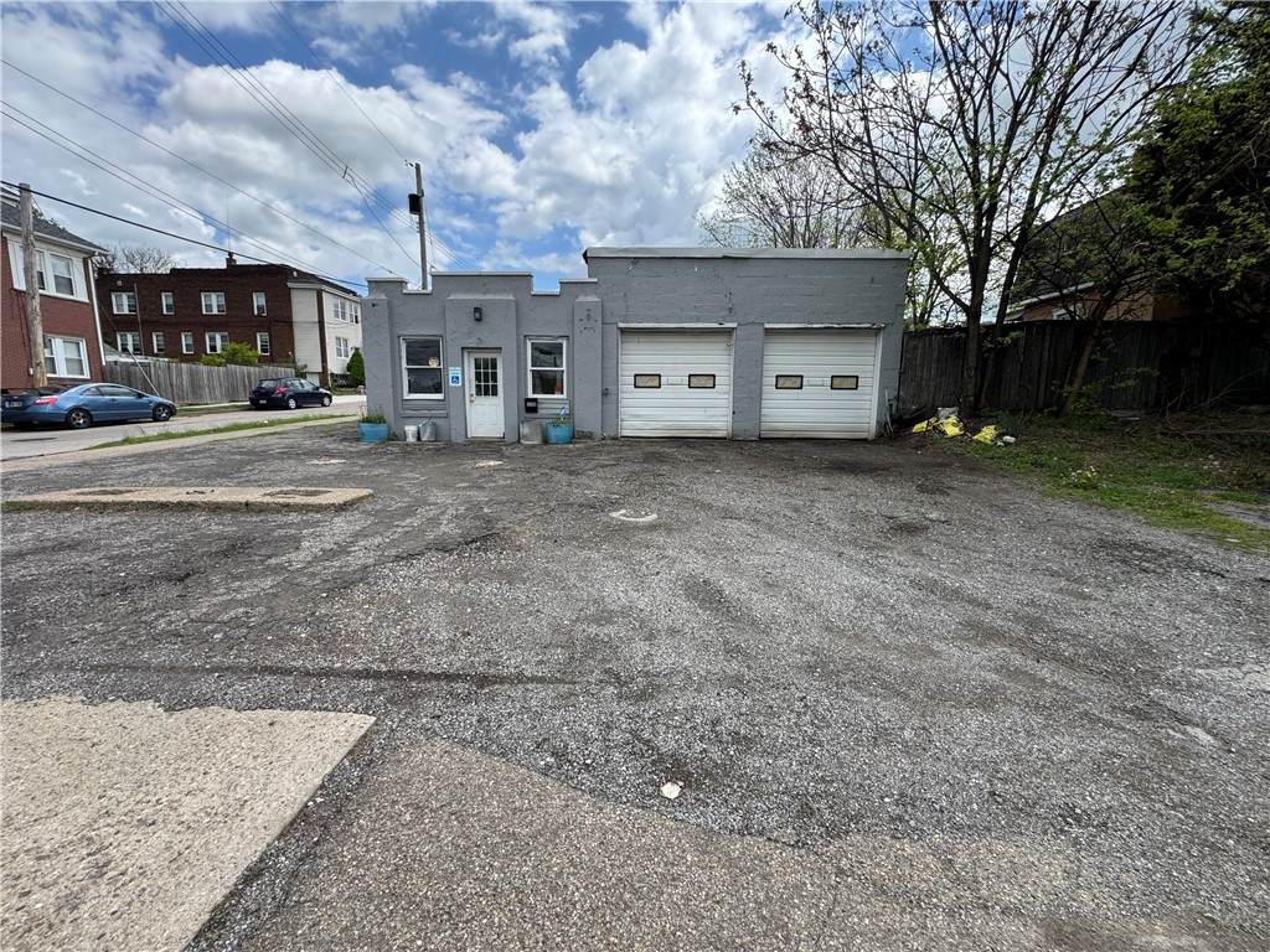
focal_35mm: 14
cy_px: 476
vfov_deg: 85.7
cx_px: 635
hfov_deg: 102.1
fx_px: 514
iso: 40
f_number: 2.2
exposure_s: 1/868
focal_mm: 2.22
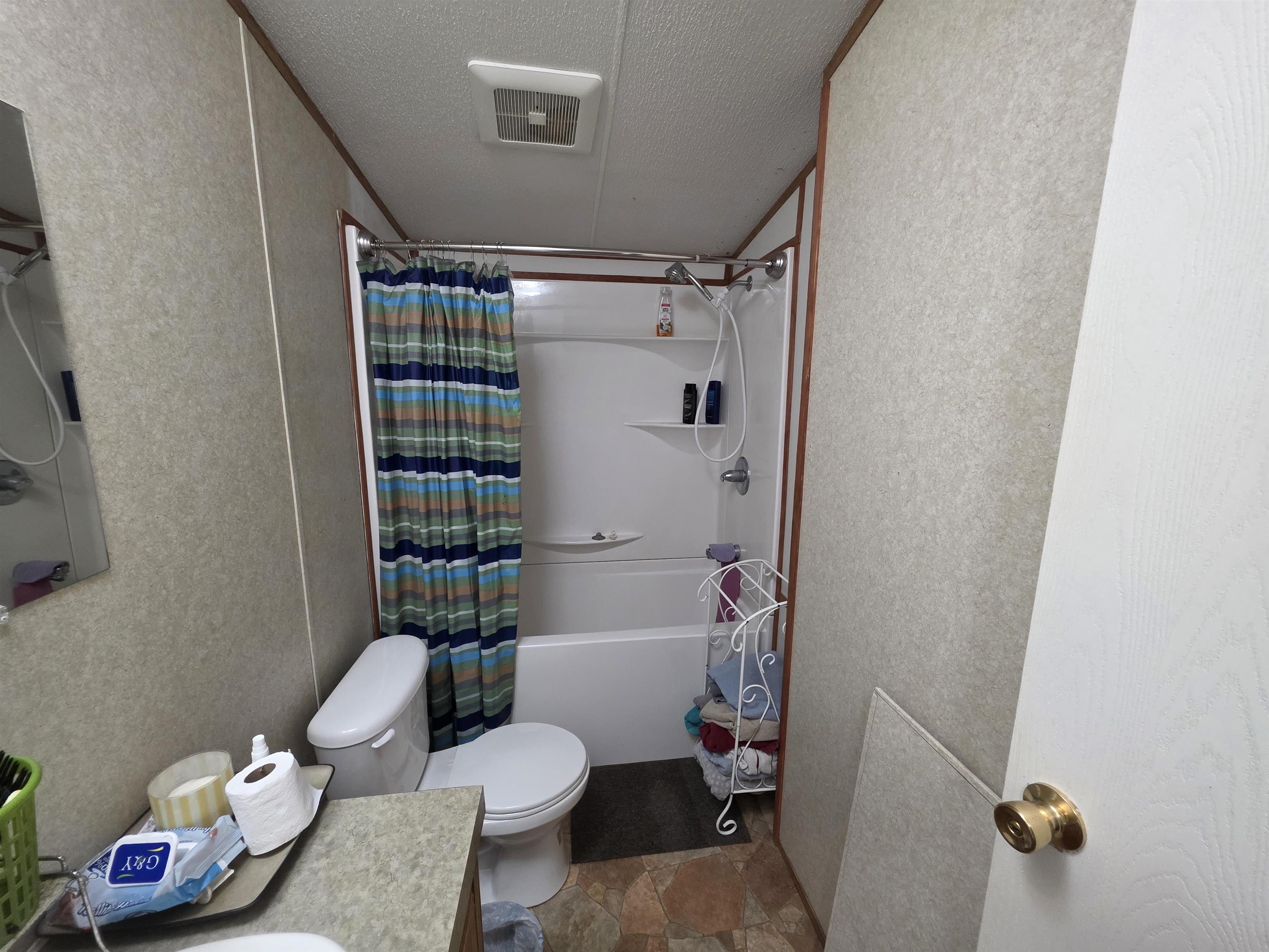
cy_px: 476
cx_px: 634
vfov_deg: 89.9
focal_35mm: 13
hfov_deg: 106.2
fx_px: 477
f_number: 1.9
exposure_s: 1/120
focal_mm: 2.2
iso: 250
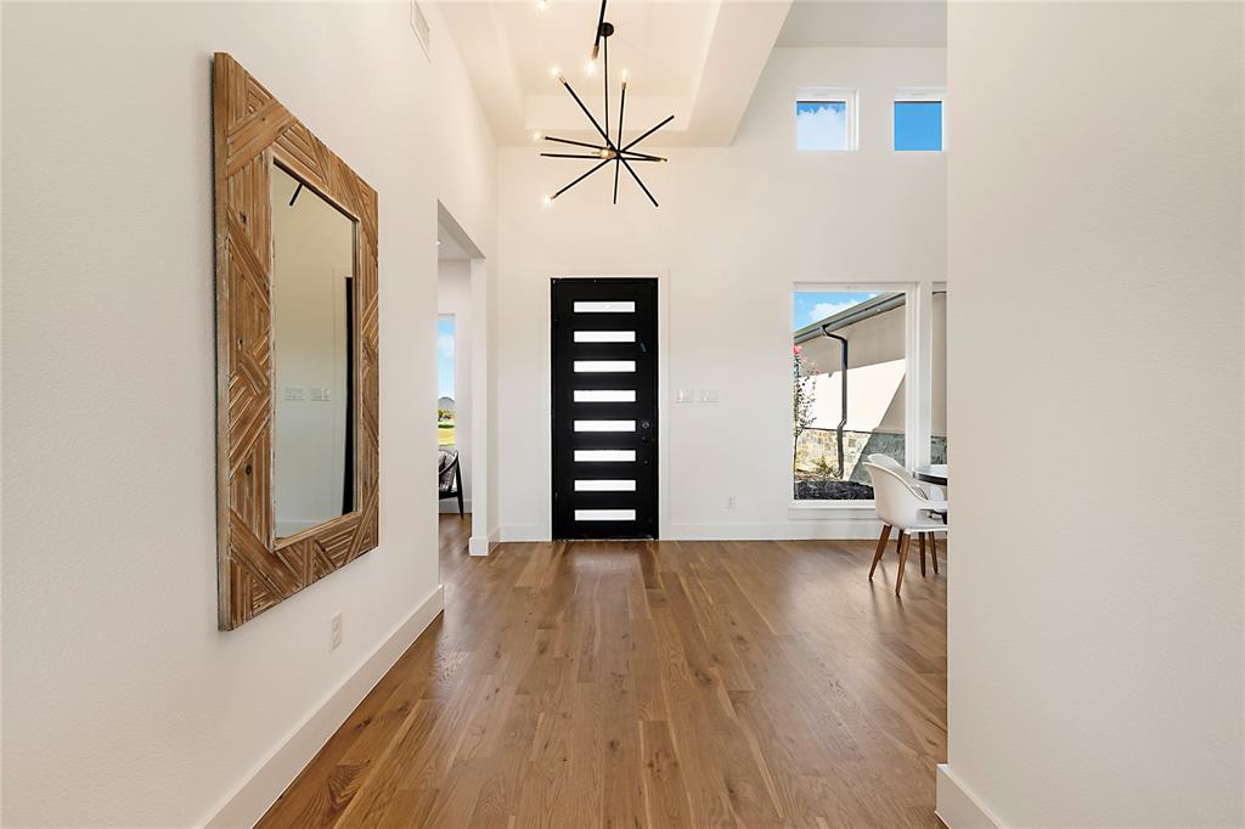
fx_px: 519
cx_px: 622
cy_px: 414
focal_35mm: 15
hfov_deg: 100.4
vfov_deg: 77.3
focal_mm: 10
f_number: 5.6
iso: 100
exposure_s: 1/125
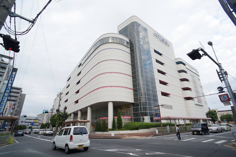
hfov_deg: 73.8
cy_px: 78
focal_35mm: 24
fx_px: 157
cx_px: 118
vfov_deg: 53.0
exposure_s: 1/80
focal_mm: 16
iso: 100
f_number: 4.5
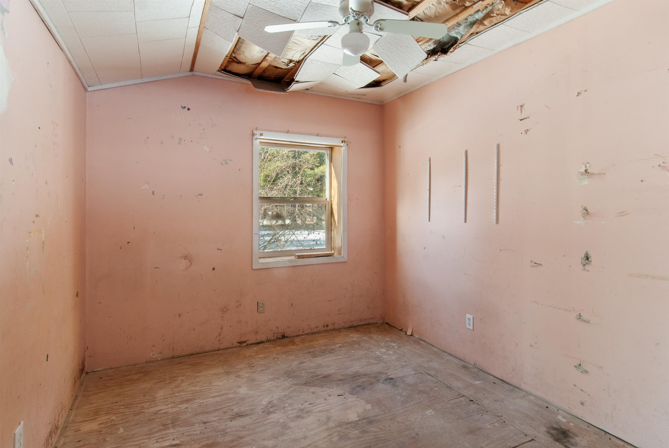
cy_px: 224
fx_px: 335
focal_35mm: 18
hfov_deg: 89.9
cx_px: 334
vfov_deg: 67.5
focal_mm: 12
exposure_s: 1/3
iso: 200
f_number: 11
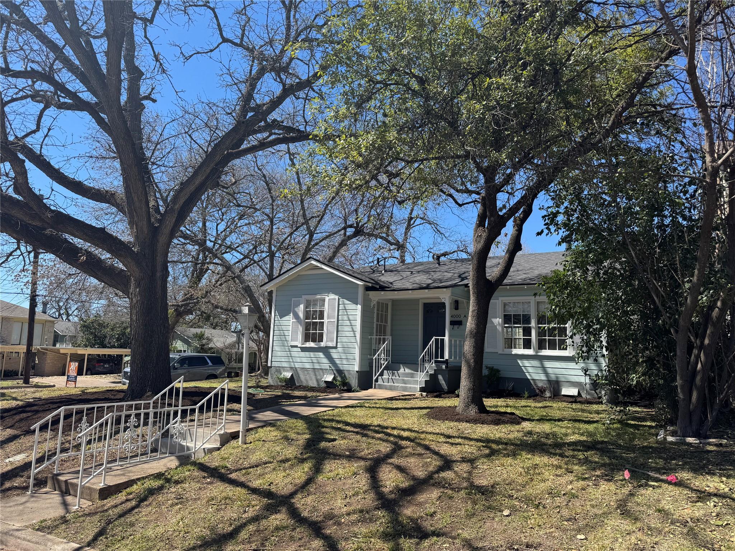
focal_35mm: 24
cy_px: 276
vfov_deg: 56.8
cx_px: 368
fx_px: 510
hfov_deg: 71.6
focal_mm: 6.76
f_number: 1.78
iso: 80
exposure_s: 1/2710
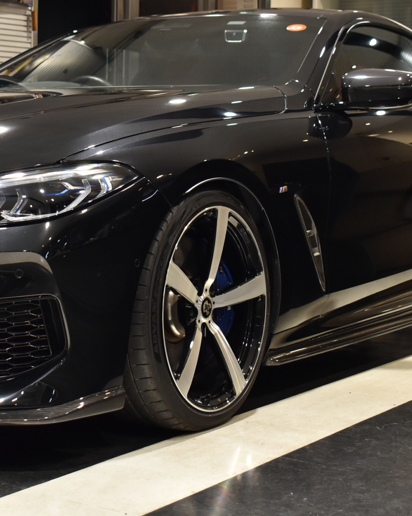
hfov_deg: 19.4
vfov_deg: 24.4
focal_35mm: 78
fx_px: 1189
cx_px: 77
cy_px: 192
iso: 1000
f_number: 4.2
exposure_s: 1/50
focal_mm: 28
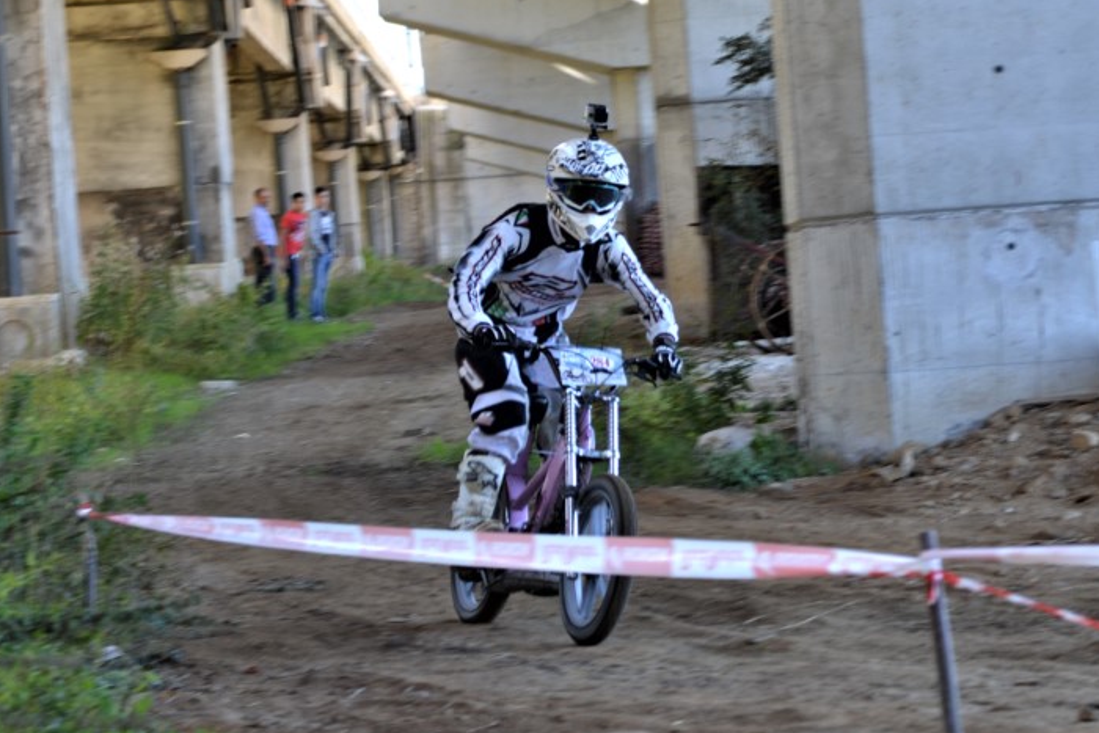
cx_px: 554
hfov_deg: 18.9
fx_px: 3297
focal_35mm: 108
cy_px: 361
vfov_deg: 12.7
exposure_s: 1/125
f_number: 5.6
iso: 400
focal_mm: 70
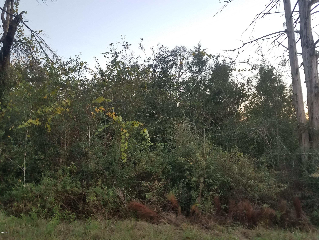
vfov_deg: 53.1
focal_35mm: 26
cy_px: 120
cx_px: 160
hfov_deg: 67.3
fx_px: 240
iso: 80
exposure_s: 1/60
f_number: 1.7
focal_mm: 4.2
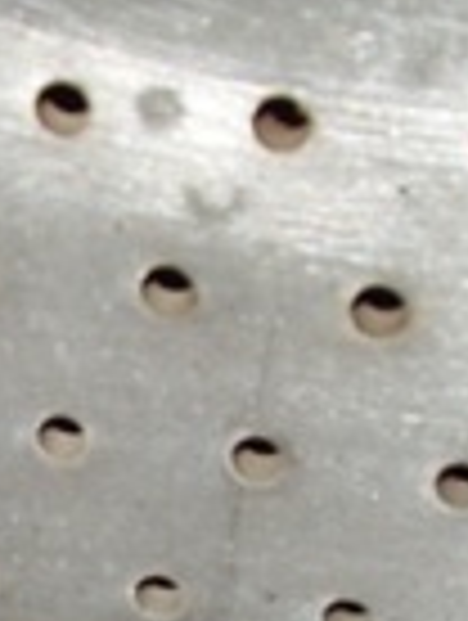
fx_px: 1887
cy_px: 659
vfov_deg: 18.1
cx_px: -54
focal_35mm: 105
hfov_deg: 13.8
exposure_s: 1/40
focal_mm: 5.7
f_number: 2.9
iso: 80
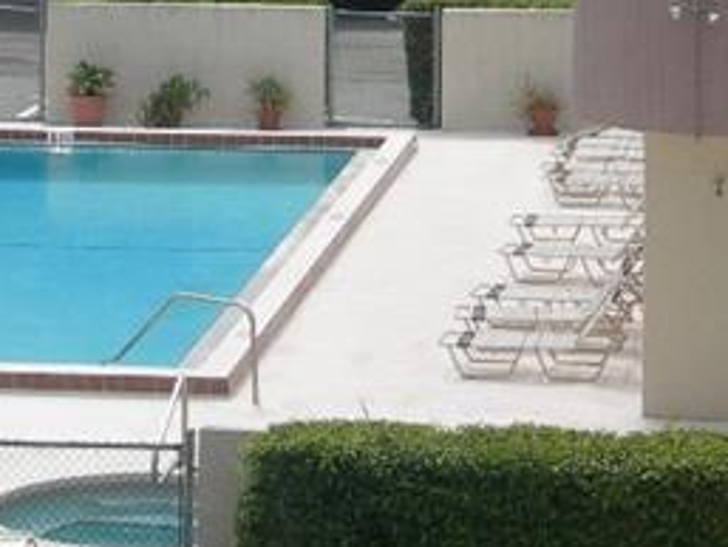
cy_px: -37
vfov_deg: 7.8
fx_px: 3998
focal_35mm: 190
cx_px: 215
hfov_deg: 10.4
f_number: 5.9
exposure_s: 1/310
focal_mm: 12.7
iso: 50
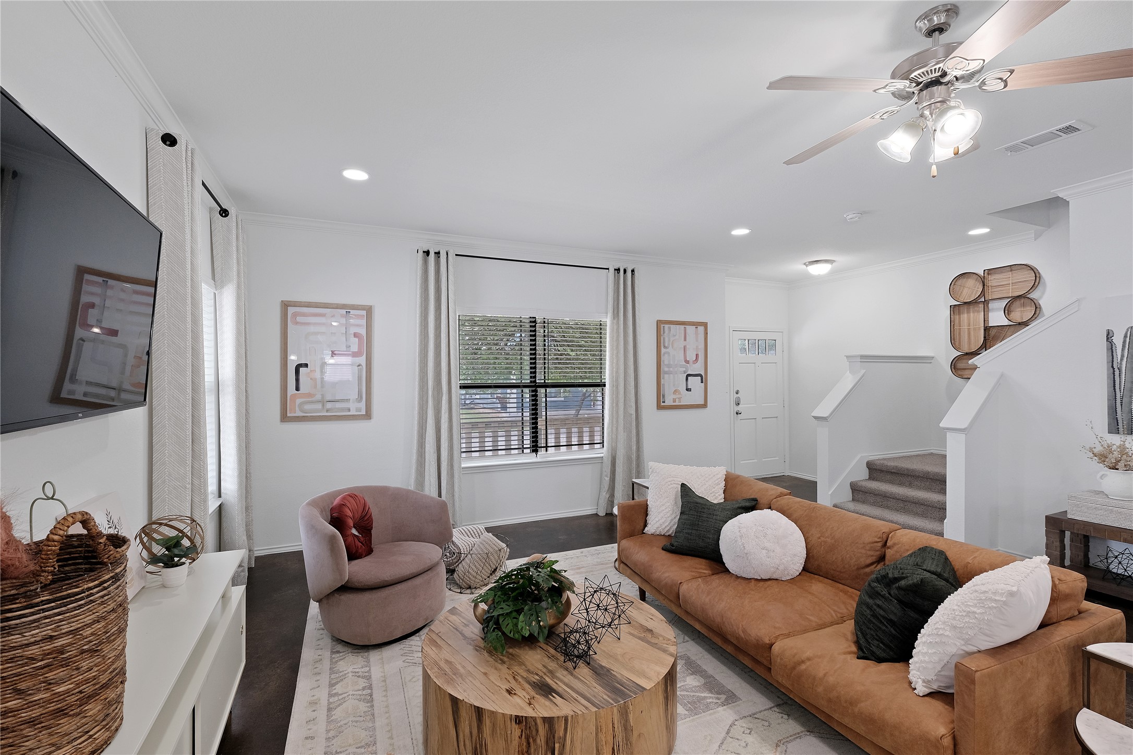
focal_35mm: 15
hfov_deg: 100.4
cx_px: 566
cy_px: 378
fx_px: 472
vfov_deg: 77.3
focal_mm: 10
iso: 800
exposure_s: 1/7.5
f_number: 7.1
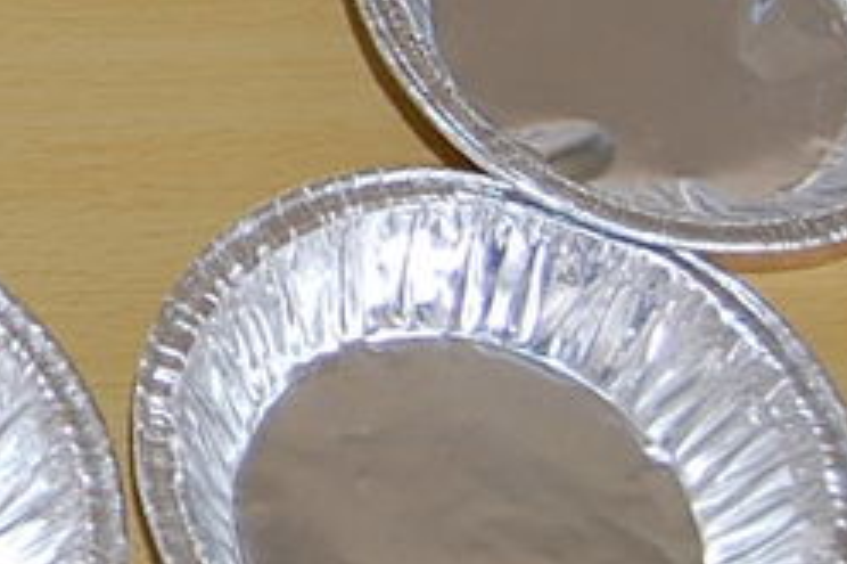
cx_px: -536
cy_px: -125
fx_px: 3409
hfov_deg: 13.1
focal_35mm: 145
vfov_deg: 9.3
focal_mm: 24
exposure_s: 1/60
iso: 360
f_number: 4
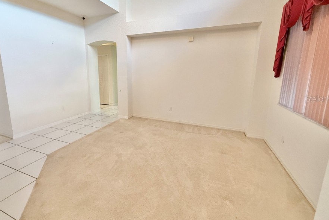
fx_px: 155
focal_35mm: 17
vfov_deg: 70.3
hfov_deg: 93.0
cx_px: 149
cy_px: 99
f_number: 2.2
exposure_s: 1/60
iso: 320
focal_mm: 2.22
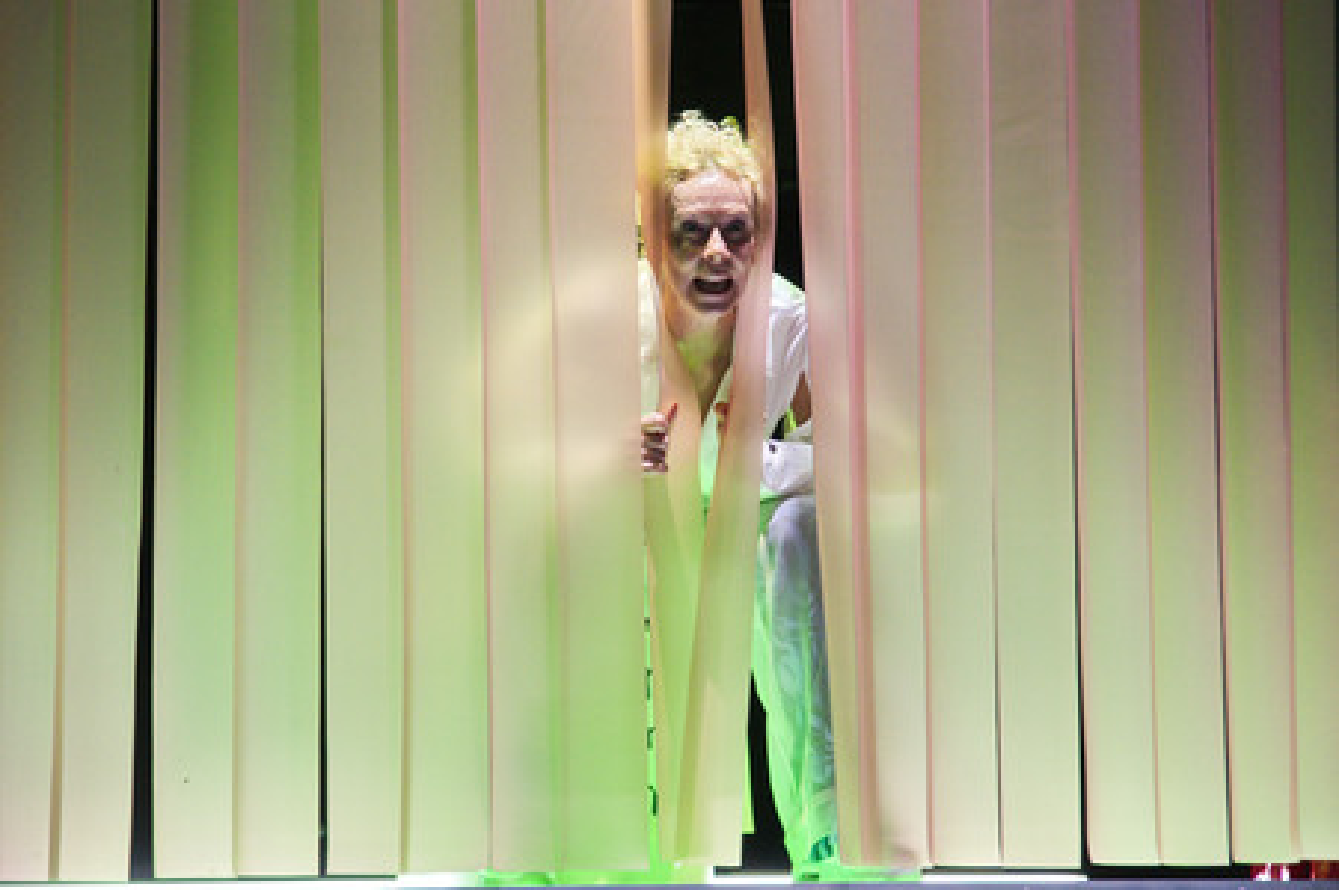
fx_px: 5947
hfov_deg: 12.8
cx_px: 670
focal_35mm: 160
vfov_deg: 8.6
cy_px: 445
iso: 1600
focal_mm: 160
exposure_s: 1/250
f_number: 5
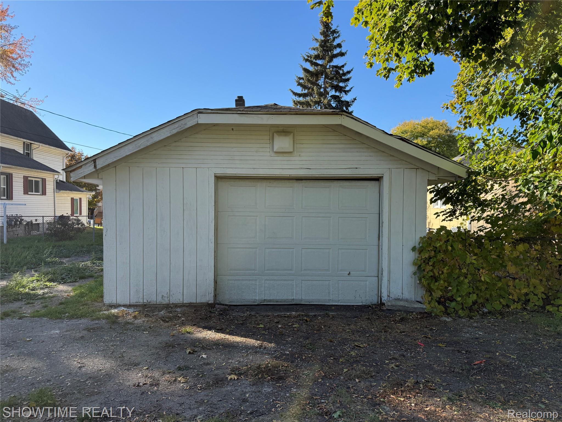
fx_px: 390
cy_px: 211
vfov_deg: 56.8
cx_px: 281
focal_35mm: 24
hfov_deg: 71.6
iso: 100
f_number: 1.78
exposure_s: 1/2370
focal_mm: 6.76
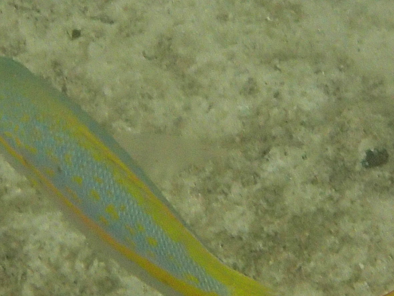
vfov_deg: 8.8
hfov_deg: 11.7
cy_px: 230
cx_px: 163
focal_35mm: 169
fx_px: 1924
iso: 200
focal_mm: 18
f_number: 6.3
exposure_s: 1/200
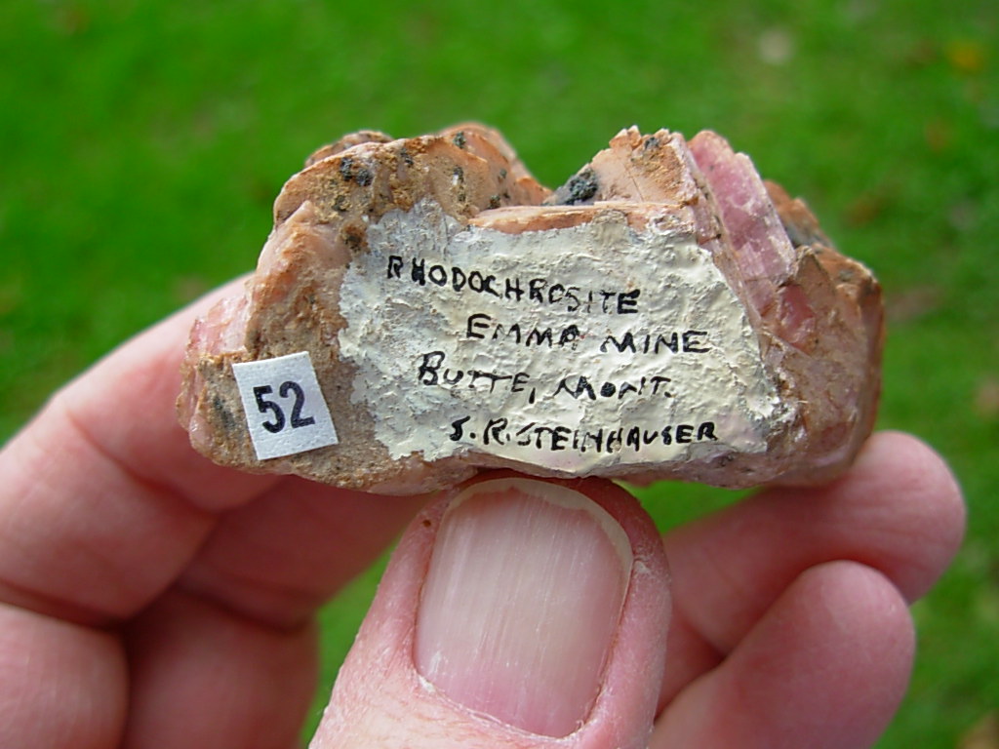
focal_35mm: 38
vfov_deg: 37.7
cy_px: 374
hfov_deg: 49.0
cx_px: 500
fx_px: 1097
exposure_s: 1/50.8
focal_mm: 6.3
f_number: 2.9
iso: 50
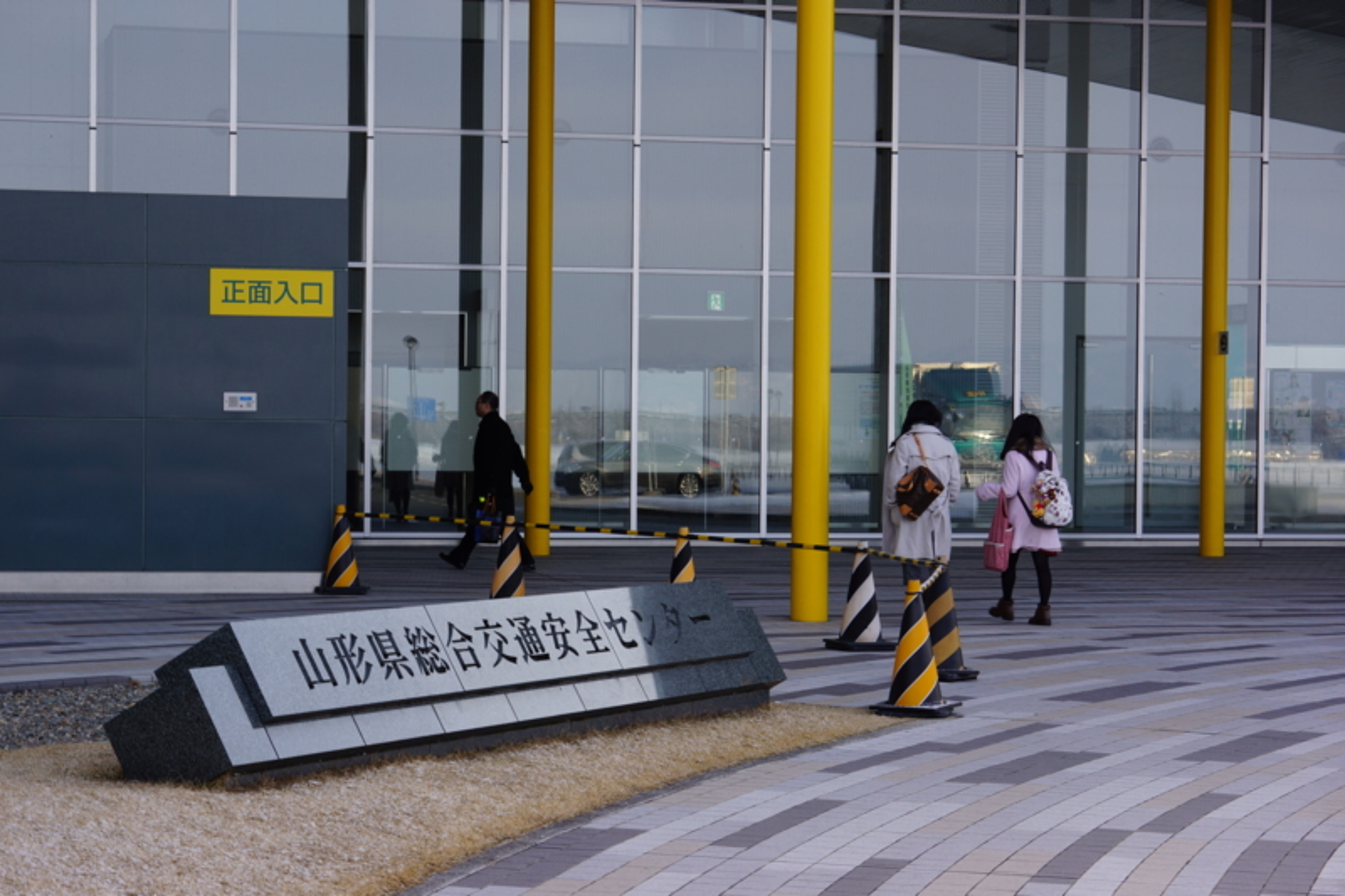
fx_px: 3025
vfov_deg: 16.8
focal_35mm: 81
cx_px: 672
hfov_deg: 25.1
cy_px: 448
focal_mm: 54
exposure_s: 1/125
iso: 100
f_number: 7.1
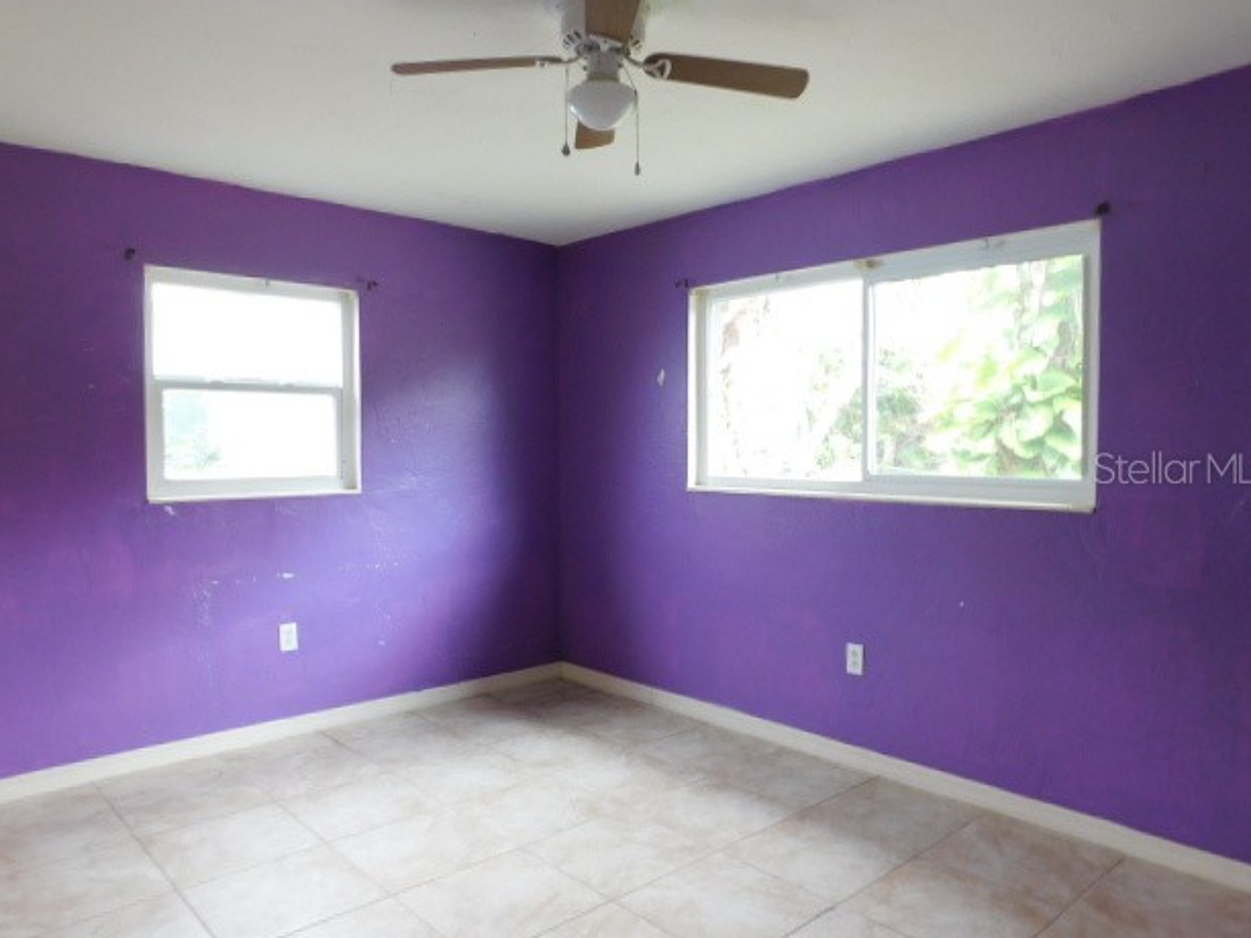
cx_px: 633
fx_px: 868
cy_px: 467
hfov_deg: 71.6
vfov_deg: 56.8
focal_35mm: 24
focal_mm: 4
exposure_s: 1/30
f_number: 3
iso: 160
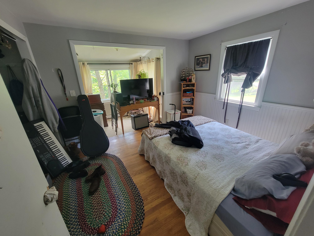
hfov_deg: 106.2
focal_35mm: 13
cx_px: 157
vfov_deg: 89.9
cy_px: 118
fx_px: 118
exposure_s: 1/60
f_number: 2.2
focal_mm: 2.2
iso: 200
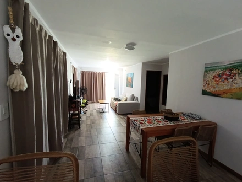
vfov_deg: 78.1
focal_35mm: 16
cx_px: 121
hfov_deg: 94.5
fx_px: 112
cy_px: 91
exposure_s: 1/33.3
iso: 500
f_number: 2.2
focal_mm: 1.65
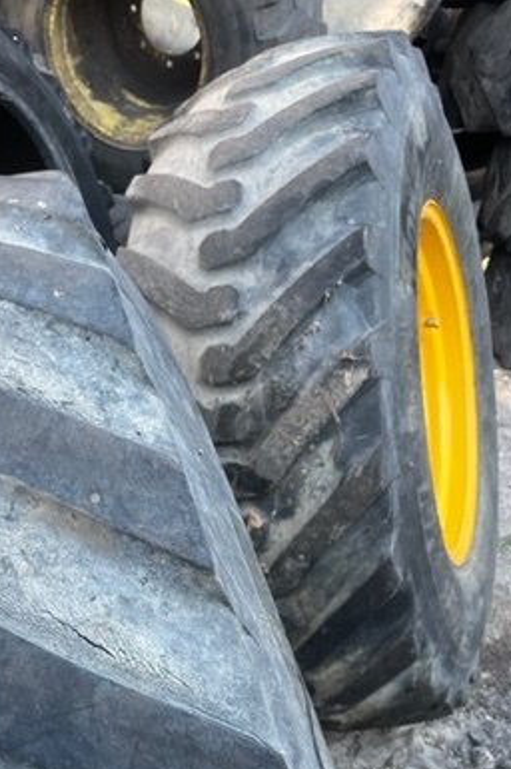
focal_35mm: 45
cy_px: 637
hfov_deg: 28.6
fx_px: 960
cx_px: 44
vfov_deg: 41.4
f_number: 1.6
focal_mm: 4.2
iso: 32
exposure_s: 1/296
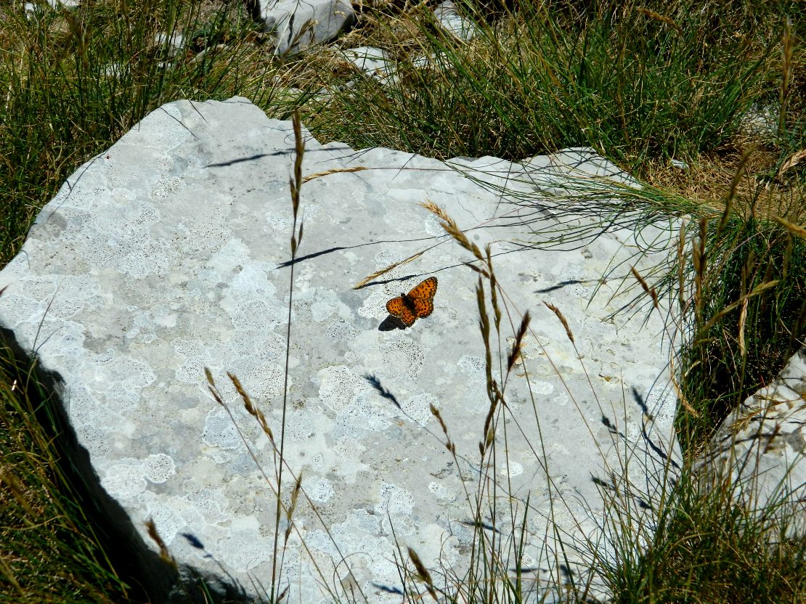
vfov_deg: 14.4
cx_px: 403
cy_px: 302
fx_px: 2398
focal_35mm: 103
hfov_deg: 19.1
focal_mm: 18.6
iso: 80
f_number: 12.6
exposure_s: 1/250
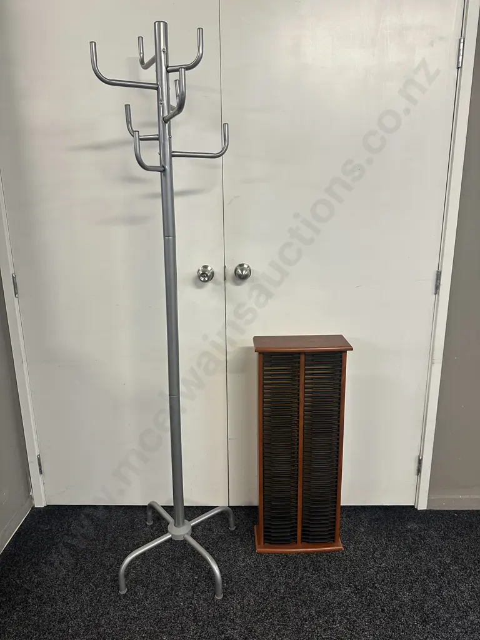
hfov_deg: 56.8
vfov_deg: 71.6
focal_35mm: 24
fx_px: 444
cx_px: 240
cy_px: 320
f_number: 1.78
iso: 160
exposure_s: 1/100
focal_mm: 6.86
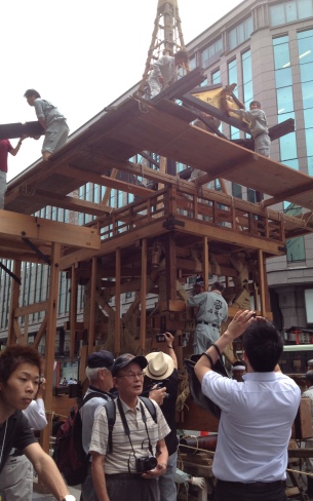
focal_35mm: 38
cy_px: 254
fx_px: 519
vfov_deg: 51.5
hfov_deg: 33.5
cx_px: 183
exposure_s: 1/264
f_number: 2.4
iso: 64
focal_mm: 4.28
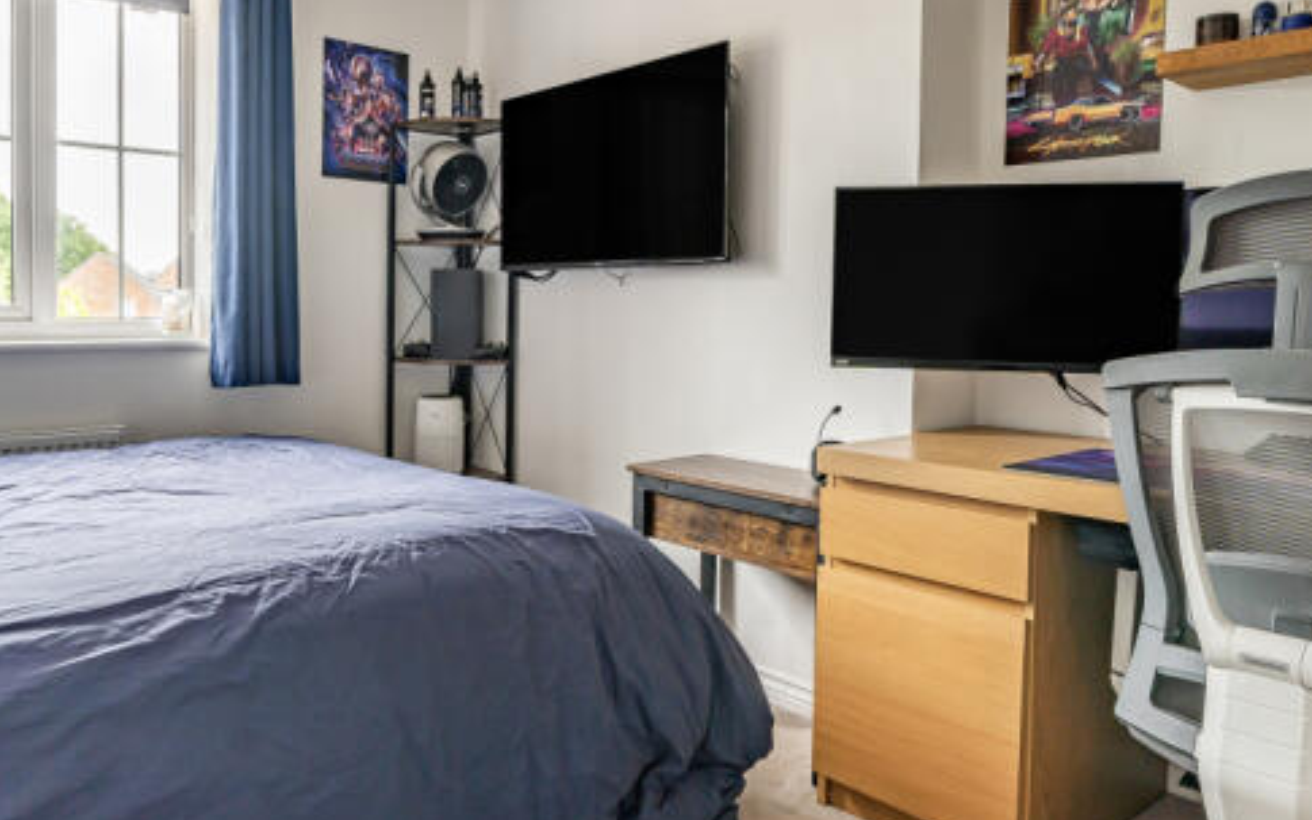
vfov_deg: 44.3
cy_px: 332
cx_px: 530
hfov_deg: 65.9
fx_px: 1001
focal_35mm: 28
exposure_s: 1/8
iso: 100
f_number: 8
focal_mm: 13
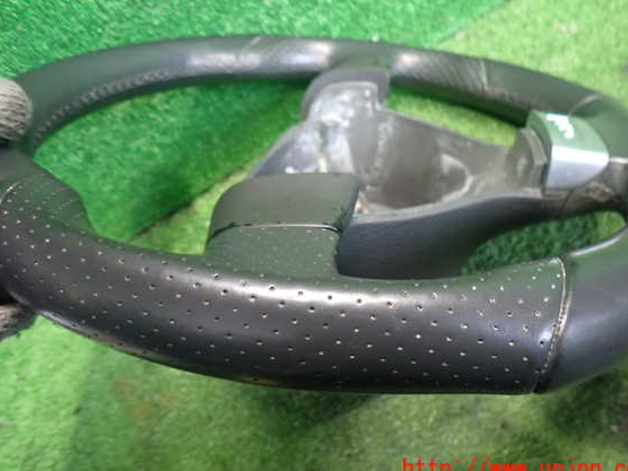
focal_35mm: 27
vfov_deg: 51.3
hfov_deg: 65.3
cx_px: 319
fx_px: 490
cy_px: 229
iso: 800
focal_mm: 4.5
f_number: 2
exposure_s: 1/30
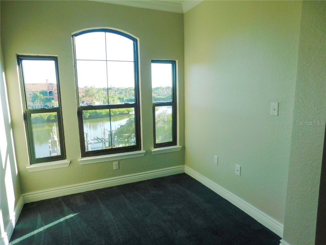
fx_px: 217
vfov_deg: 58.9
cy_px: 122
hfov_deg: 73.9
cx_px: 163
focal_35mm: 23
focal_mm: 4
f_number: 3
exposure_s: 1/125
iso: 125
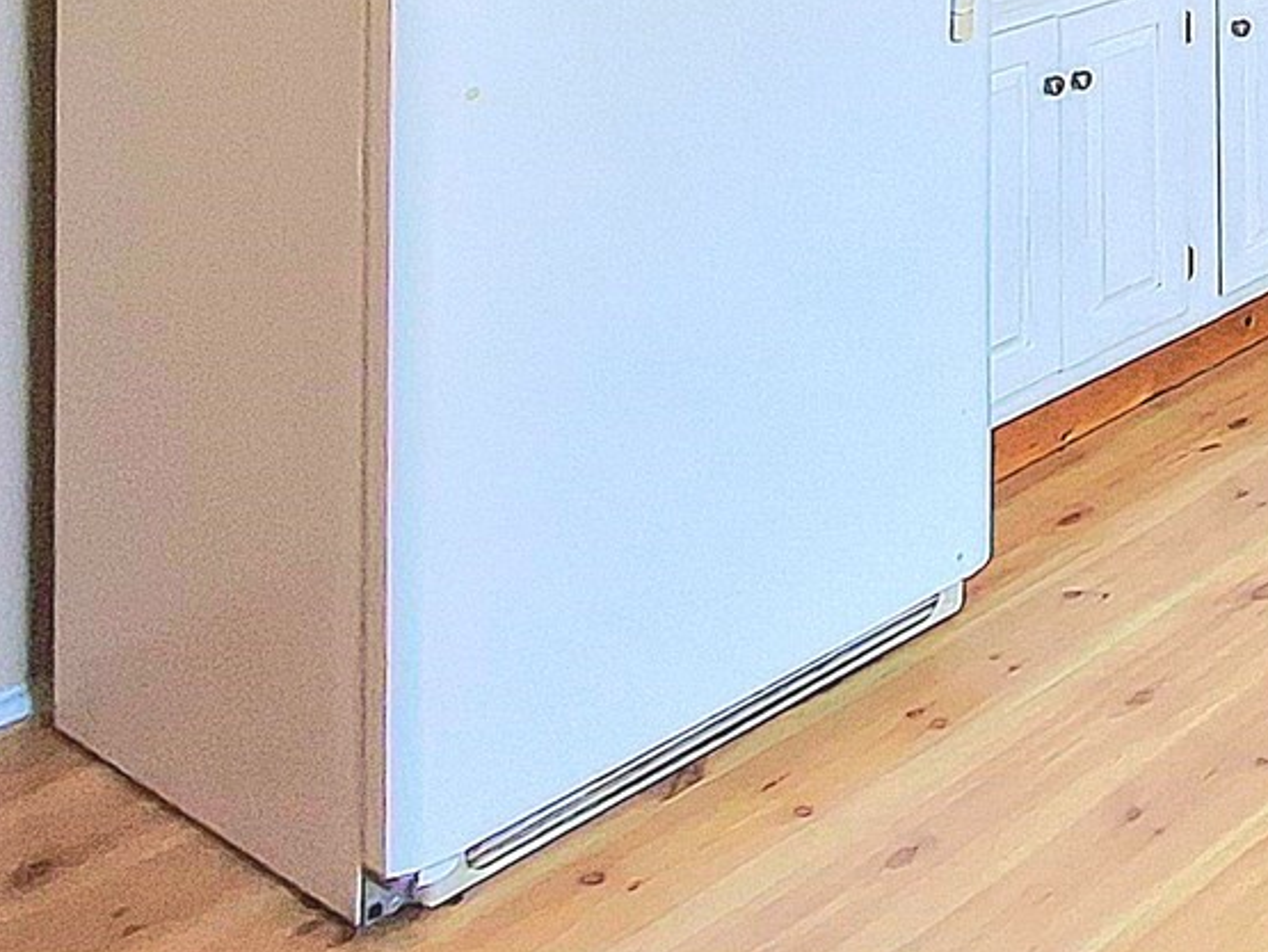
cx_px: 1702
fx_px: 2163
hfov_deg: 26.9
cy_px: -521
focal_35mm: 59
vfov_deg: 20.7
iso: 40
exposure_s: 1/120
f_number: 2.2
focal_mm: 1.64
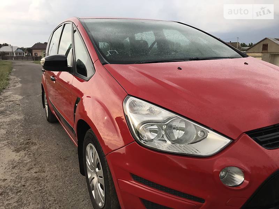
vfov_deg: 49.7
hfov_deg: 63.4
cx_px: 140
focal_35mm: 28
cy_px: 104
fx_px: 226
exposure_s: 1/396
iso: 20
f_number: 1.8
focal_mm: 4
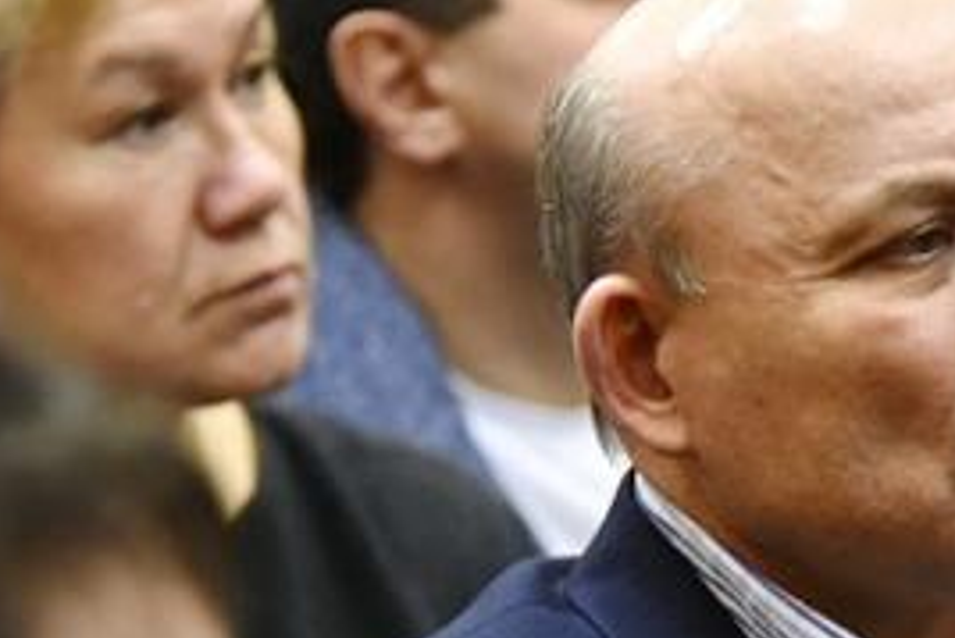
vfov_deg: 2.7
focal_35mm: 502
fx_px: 13324
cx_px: 880
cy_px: 321
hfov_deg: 4.1
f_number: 5
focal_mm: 150
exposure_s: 1/125
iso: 5000
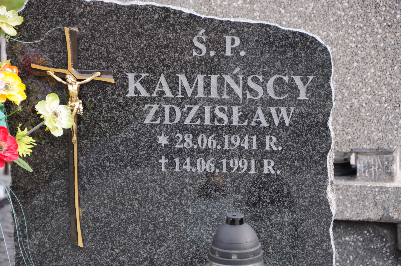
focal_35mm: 180
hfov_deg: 11.4
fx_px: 2003
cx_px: 200
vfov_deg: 7.6
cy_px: 133
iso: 500
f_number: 7.1
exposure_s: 1/250
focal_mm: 120
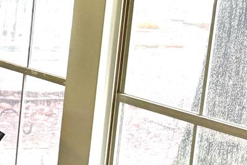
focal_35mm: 127
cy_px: 141
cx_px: -274
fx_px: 871
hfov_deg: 13.4
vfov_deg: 10.7
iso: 250
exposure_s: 1/59
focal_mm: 6.76
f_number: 1.78
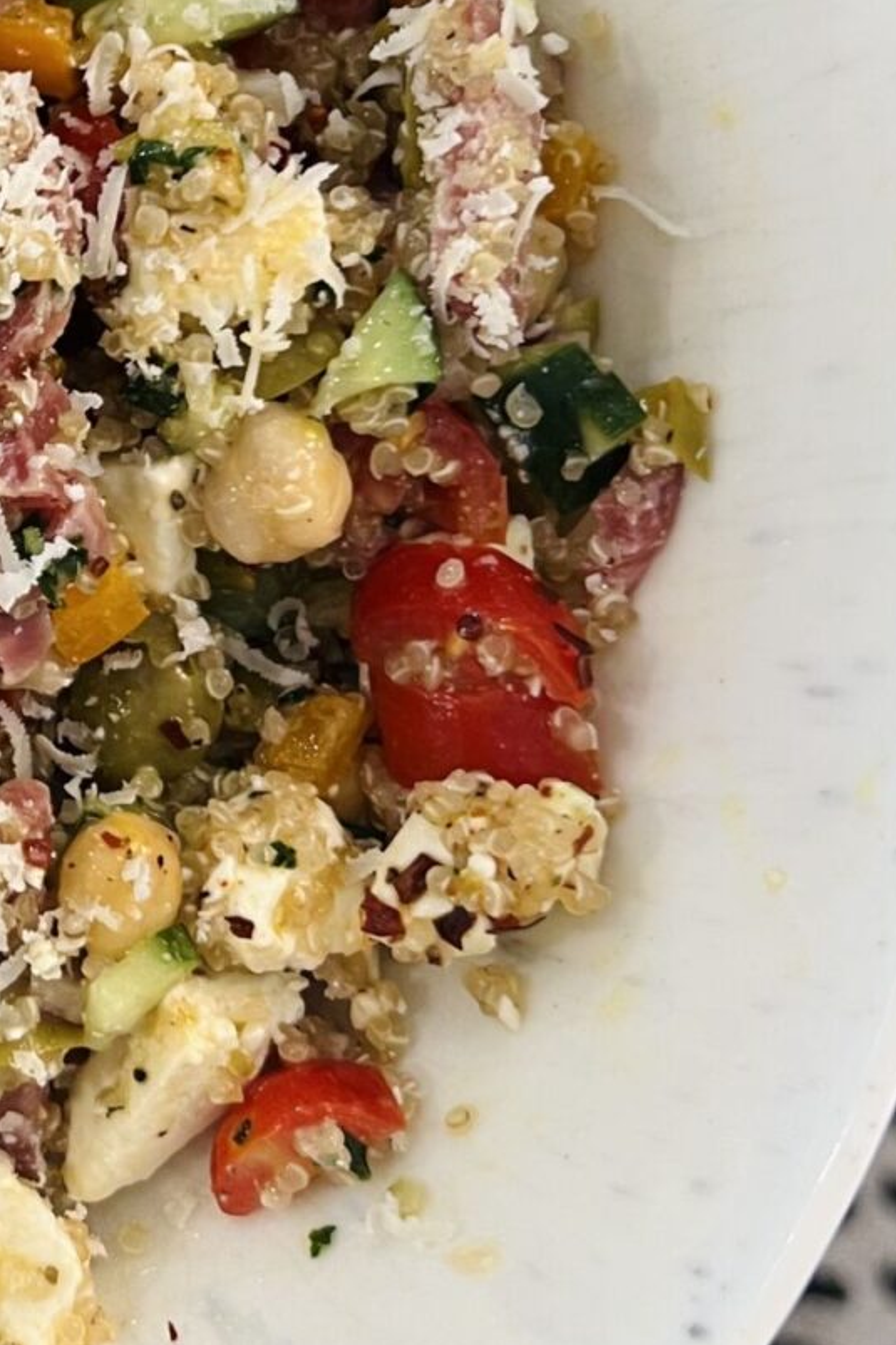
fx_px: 2577
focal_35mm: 69
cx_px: -137
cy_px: 442
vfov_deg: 29.0
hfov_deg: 18.8
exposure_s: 1/60
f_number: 1.5
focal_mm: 5.7
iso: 100
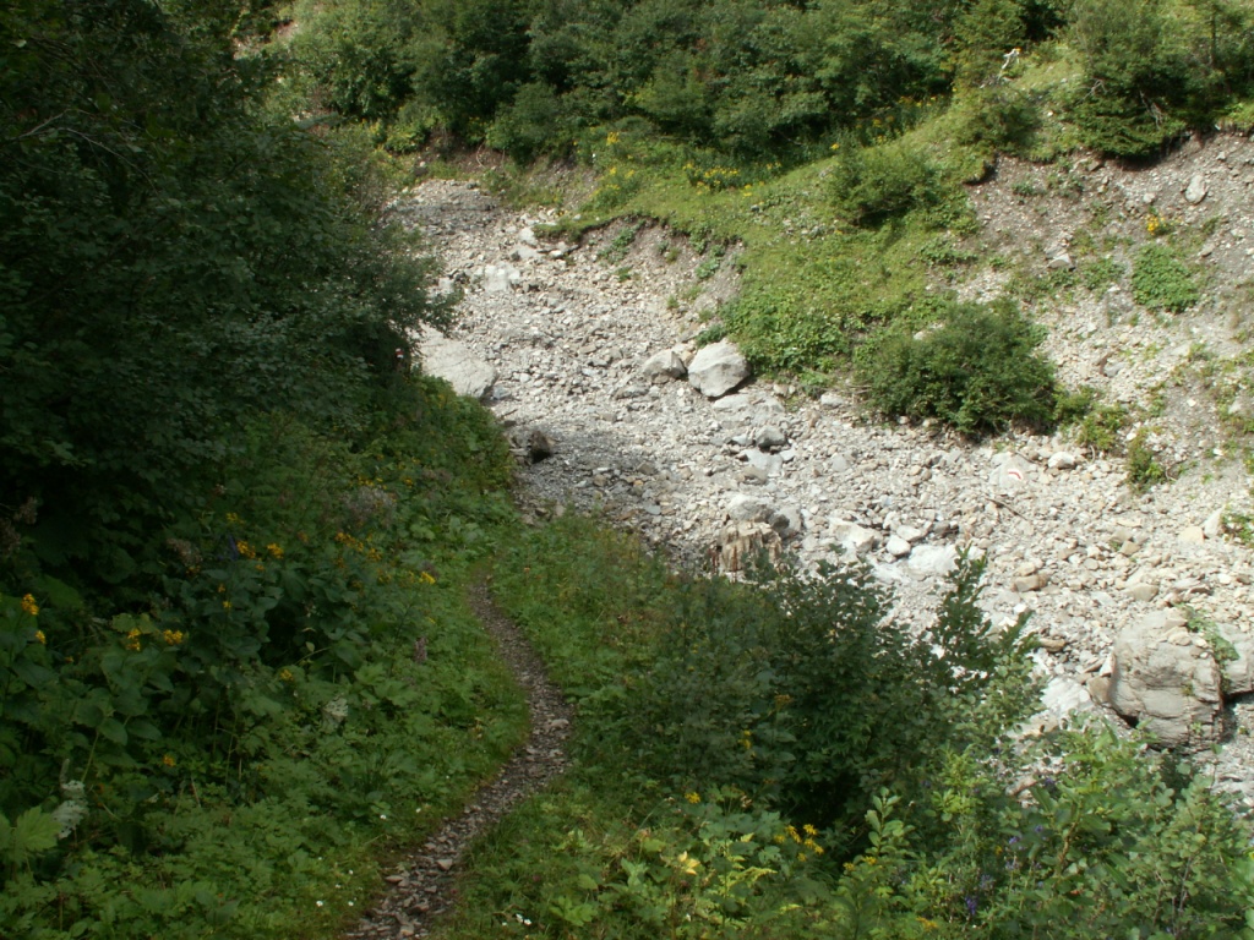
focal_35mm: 35
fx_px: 1268
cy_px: 470
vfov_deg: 40.7
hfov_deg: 52.6
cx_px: 627
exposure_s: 1/80
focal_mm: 5.86
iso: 50
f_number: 8
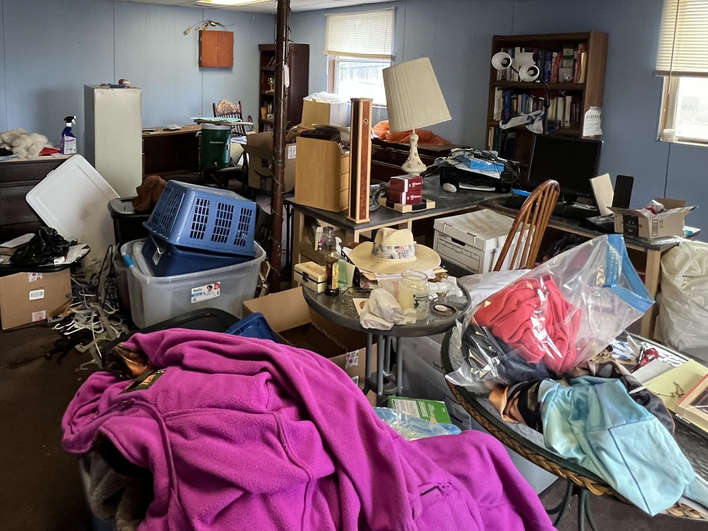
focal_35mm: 23
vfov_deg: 55.5
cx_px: 263
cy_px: 121
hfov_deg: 72.6
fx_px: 470
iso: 500
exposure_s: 1/60
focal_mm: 1.57
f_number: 1.8
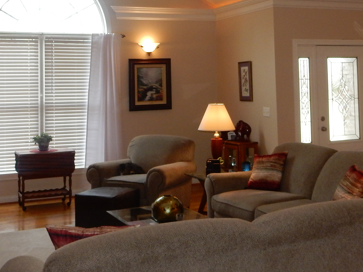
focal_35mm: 54
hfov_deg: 35.5
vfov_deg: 26.5
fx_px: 566
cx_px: 203
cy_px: 51
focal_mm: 4.5
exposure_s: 1/60
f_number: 3.7
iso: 200
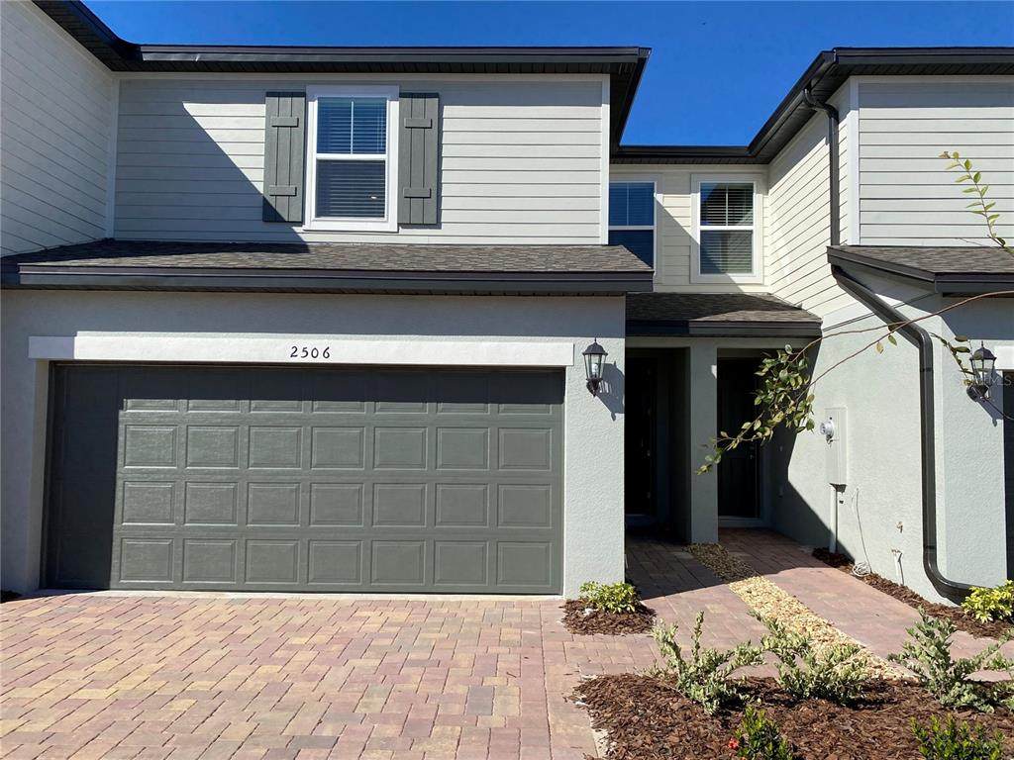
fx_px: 762
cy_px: 380
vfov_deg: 53.1
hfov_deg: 67.3
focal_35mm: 26
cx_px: 507
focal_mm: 4.25
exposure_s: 1/3984
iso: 32
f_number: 1.8
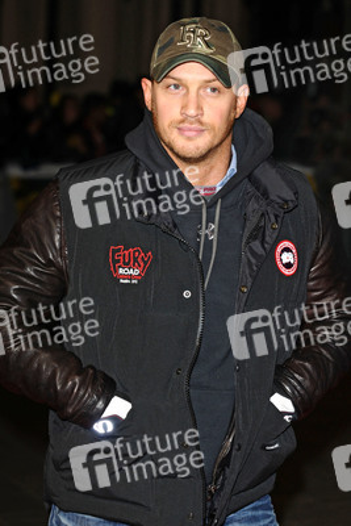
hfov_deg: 11.4
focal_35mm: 120
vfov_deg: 17.1
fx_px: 1753
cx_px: 176
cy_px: 263
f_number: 4.5
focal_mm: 80
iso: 320
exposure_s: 1/200
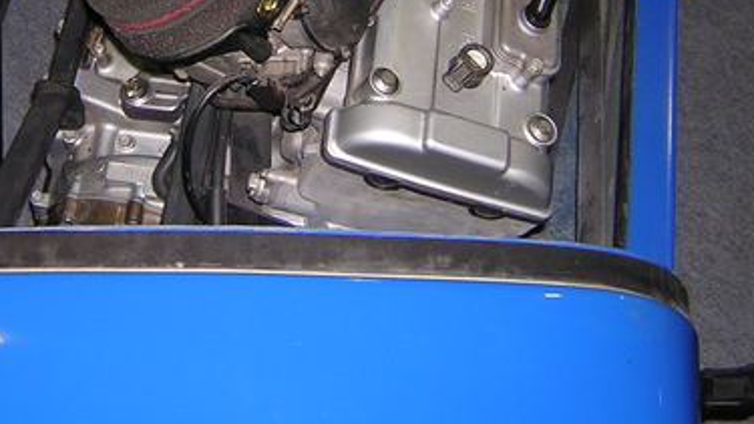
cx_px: 253
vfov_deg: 17.3
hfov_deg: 31.2
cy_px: -54
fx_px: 1340
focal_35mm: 67
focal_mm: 4.7
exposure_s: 1/60.1
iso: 100
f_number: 2.6
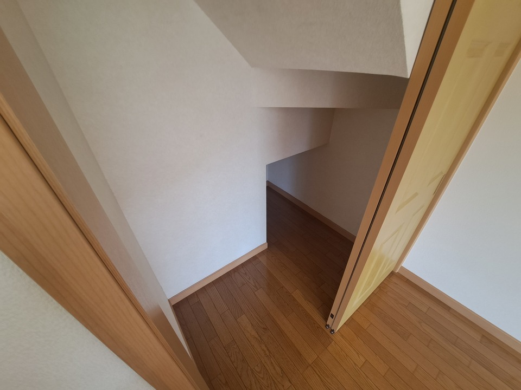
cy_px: 195
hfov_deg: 106.2
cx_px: 260
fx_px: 196
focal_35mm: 13
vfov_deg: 89.9
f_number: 2.2
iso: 64
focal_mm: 1.74
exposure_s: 1/50
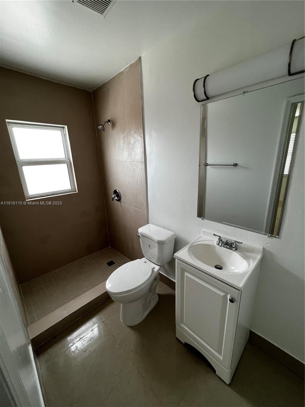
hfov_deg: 89.9
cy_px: 204
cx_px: 152
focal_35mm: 13
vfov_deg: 106.2
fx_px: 153
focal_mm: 1.57
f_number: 1.8
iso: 100
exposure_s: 1/99
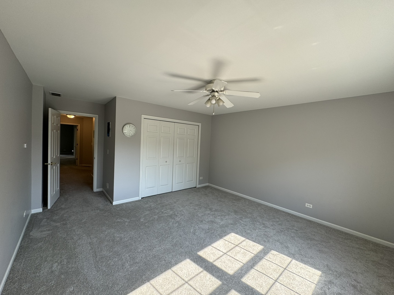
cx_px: 197
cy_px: 148
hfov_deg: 102.1
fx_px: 159
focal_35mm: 14
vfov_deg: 85.7
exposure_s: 1/99
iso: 50
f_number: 2.2
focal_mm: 2.22
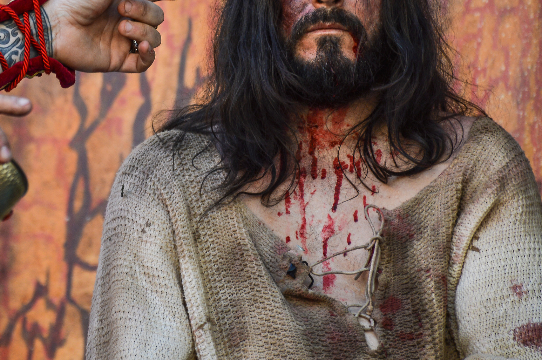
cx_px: 132
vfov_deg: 4.2
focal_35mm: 326
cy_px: 89
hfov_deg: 6.3
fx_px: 4902
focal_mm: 140
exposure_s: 1/125
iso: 100
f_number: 5.6
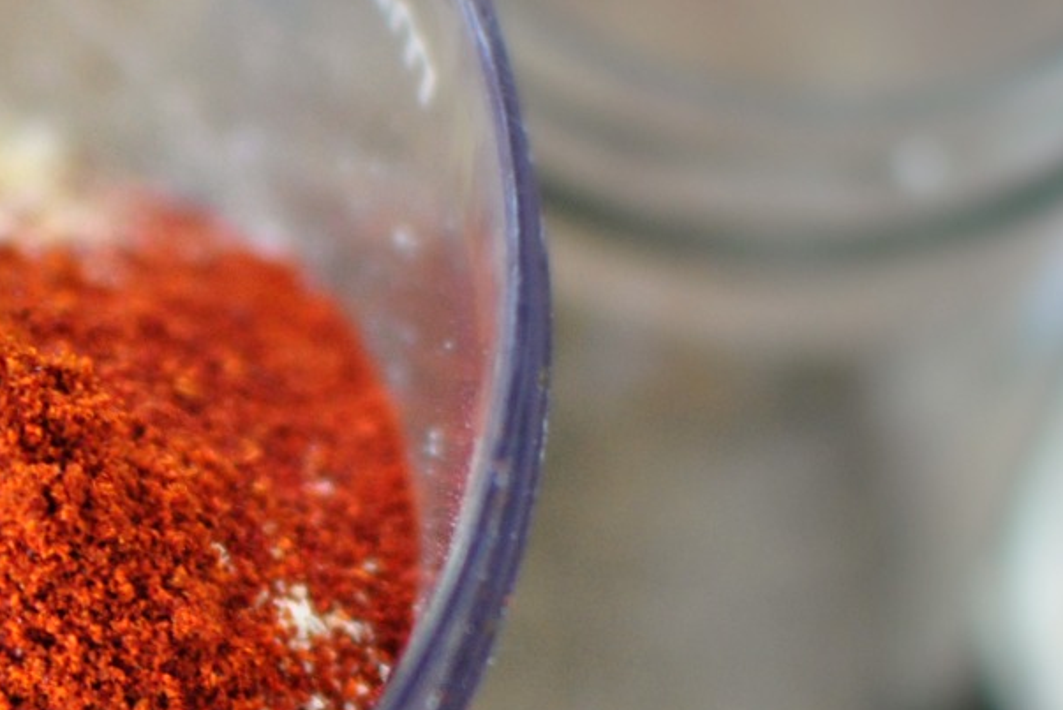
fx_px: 5370
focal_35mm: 182
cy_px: 525
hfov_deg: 11.2
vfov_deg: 7.6
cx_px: 19
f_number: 2.2
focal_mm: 35
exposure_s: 1/125
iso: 400
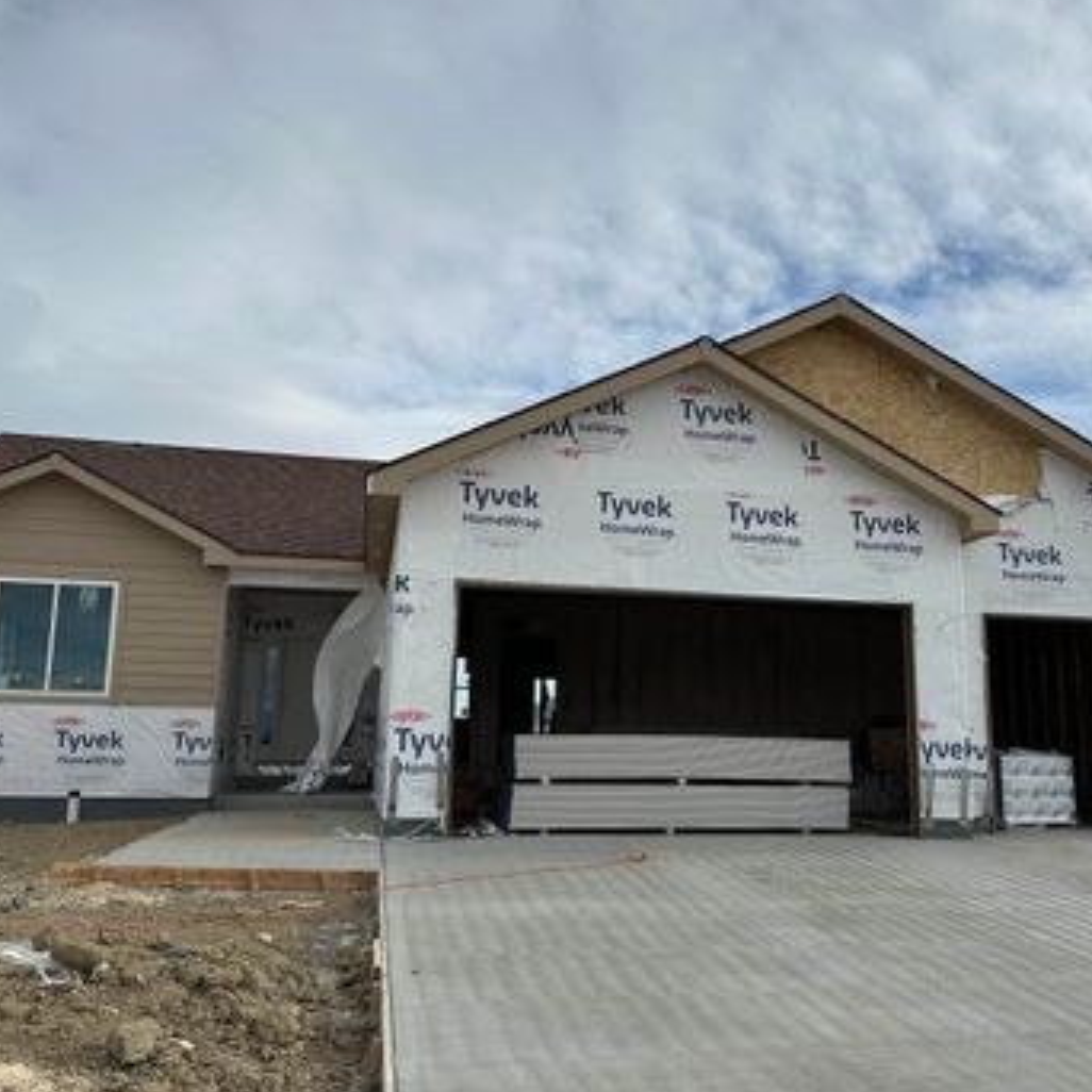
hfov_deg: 52.4
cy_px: 573
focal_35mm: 31
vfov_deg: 52.5
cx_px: 623
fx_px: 1106
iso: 80
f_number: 1.78
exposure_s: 1/6211
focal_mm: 6.86
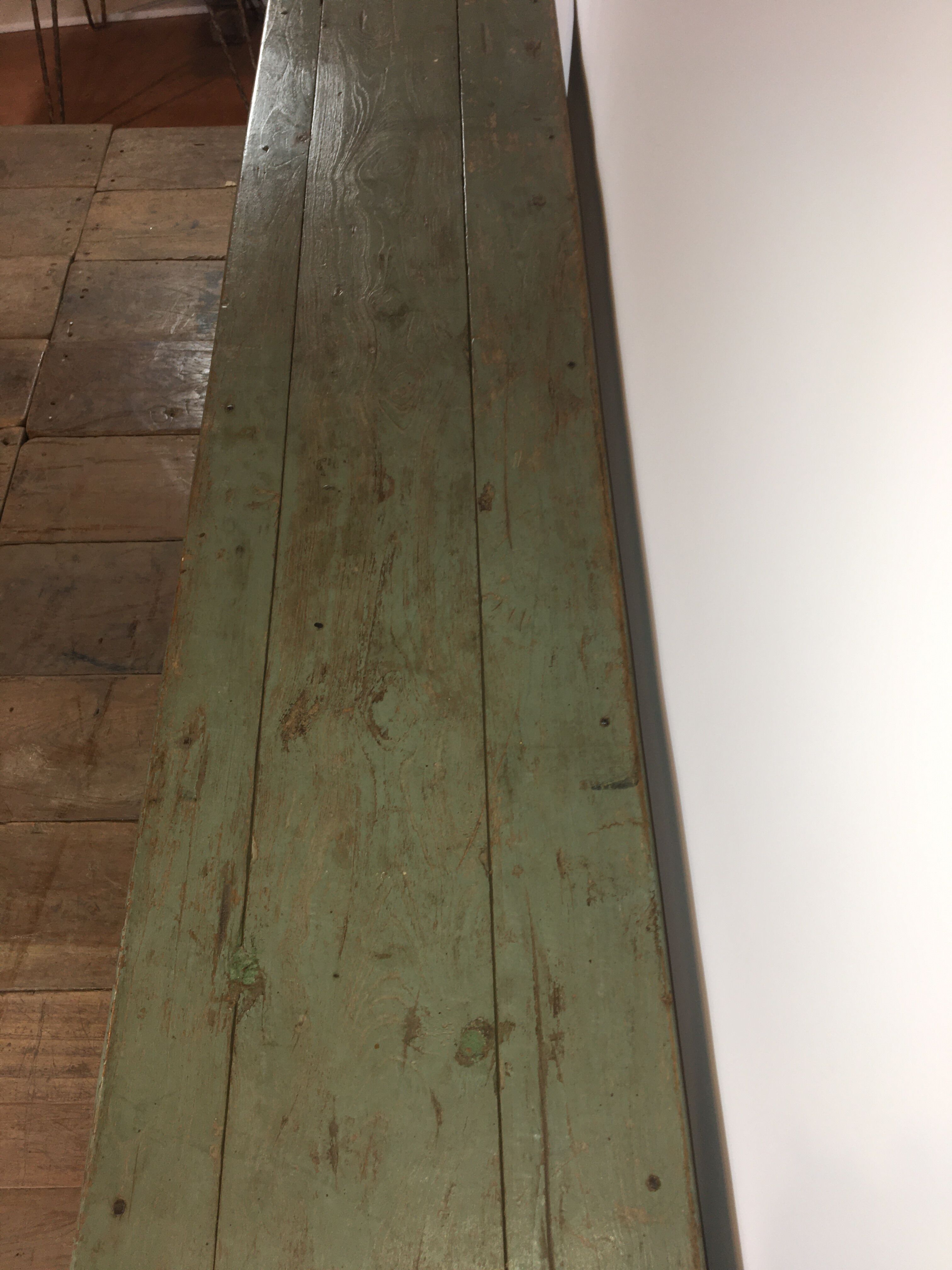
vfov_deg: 61.7
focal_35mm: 29
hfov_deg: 48.2
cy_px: 635
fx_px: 1063
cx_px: 476
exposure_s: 1/33
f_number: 2.2
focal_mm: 4.15
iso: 25
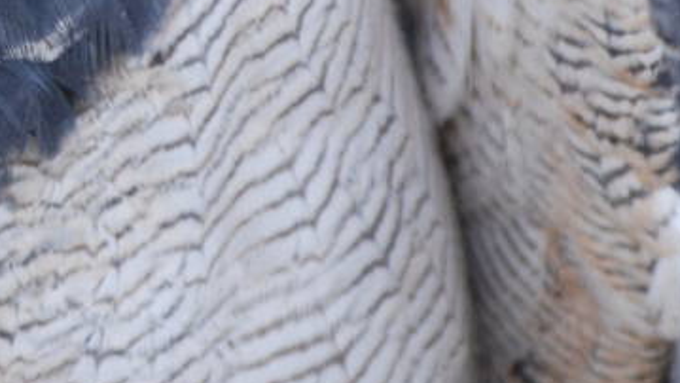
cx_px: -371
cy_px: -502
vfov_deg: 1.2
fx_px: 18952
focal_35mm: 1051
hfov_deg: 2.1
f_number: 4.5
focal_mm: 150
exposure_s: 1/320
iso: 400
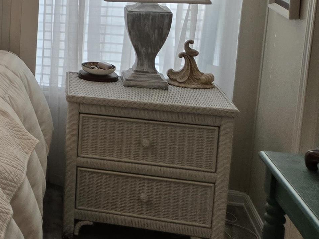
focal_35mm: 74
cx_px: -189
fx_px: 682
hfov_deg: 21.2
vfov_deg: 19.4
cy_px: 6
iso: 125
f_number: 1.8
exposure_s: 1/120
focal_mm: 5.4
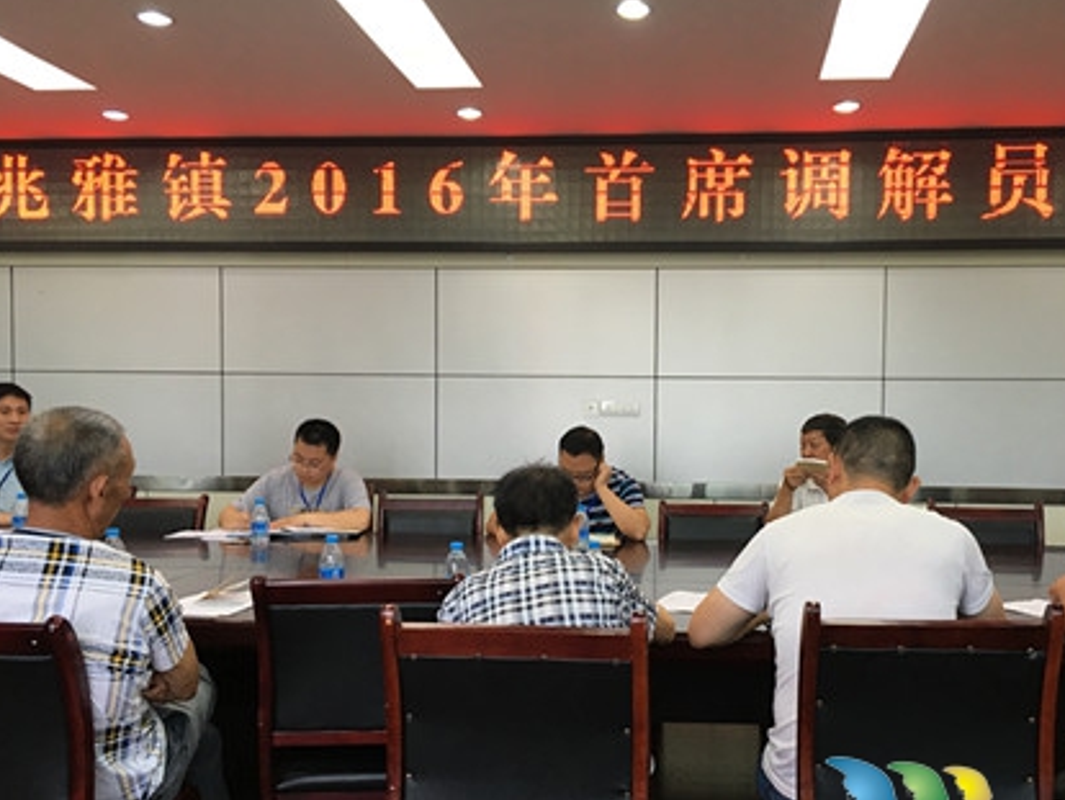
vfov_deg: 40.6
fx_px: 1077
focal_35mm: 35
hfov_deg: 52.3
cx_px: 635
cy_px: 464
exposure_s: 1/33
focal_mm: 4.15
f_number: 2.2
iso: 50
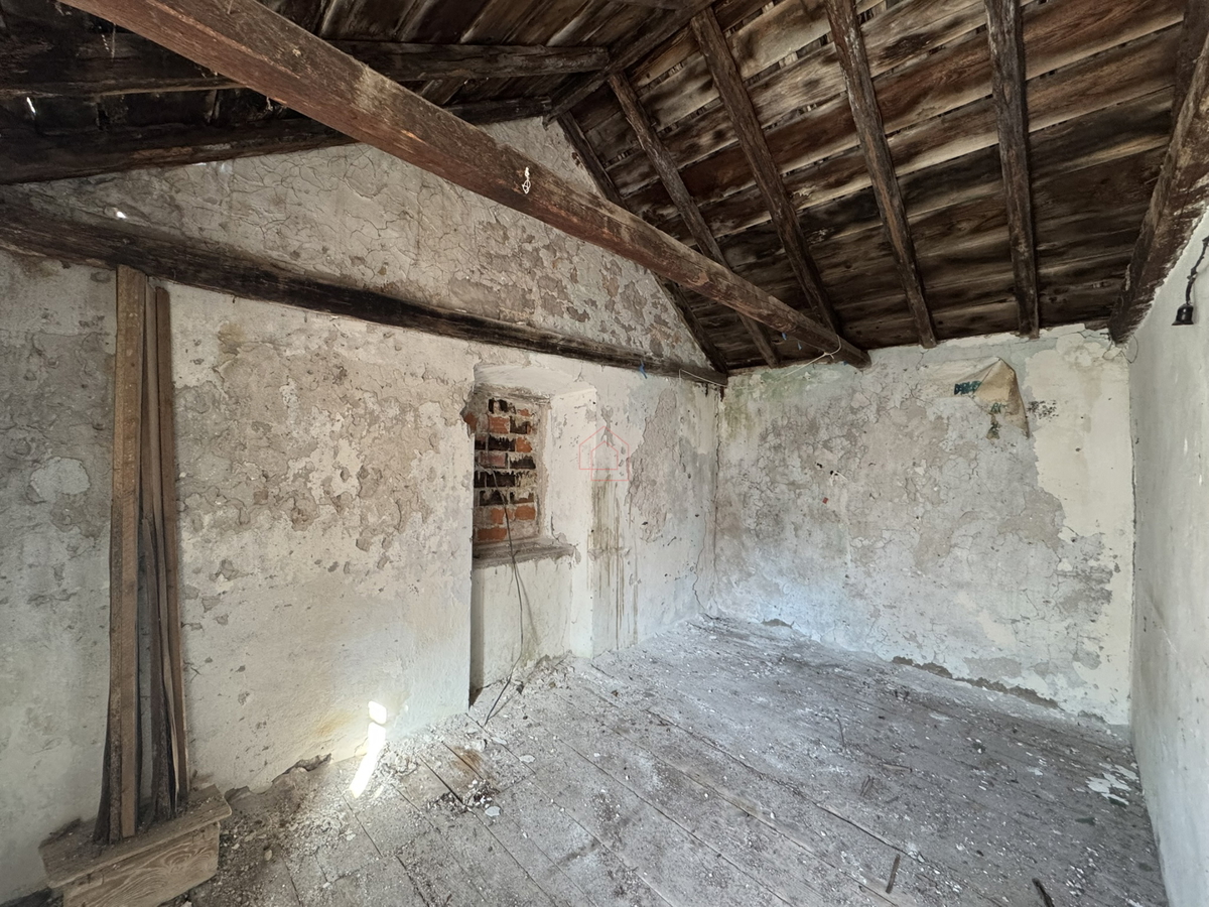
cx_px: 604
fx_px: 489
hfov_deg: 102.1
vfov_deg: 85.7
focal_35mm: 14
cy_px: 454
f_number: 2.2
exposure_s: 1/61
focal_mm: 2.22
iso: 320
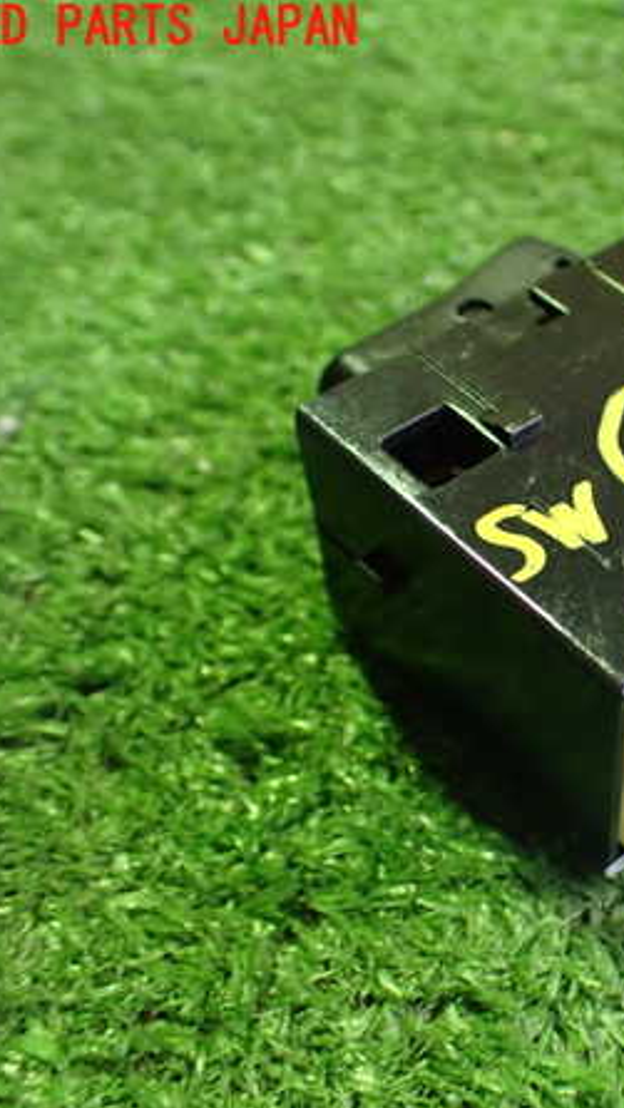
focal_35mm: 44
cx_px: 651
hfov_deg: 25.5
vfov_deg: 46.4
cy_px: 556
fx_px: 1294
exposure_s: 1/30
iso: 1000
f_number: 2.3
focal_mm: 5.4
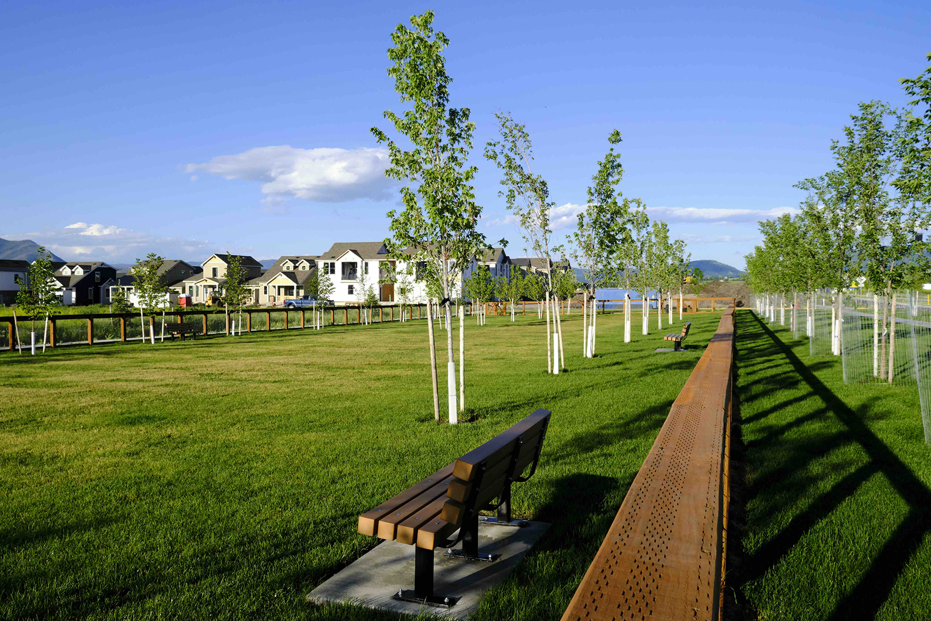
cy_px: 311
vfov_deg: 45.0
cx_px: 437
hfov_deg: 63.6
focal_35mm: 29
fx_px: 750
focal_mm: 18
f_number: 11
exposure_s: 1/500
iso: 640
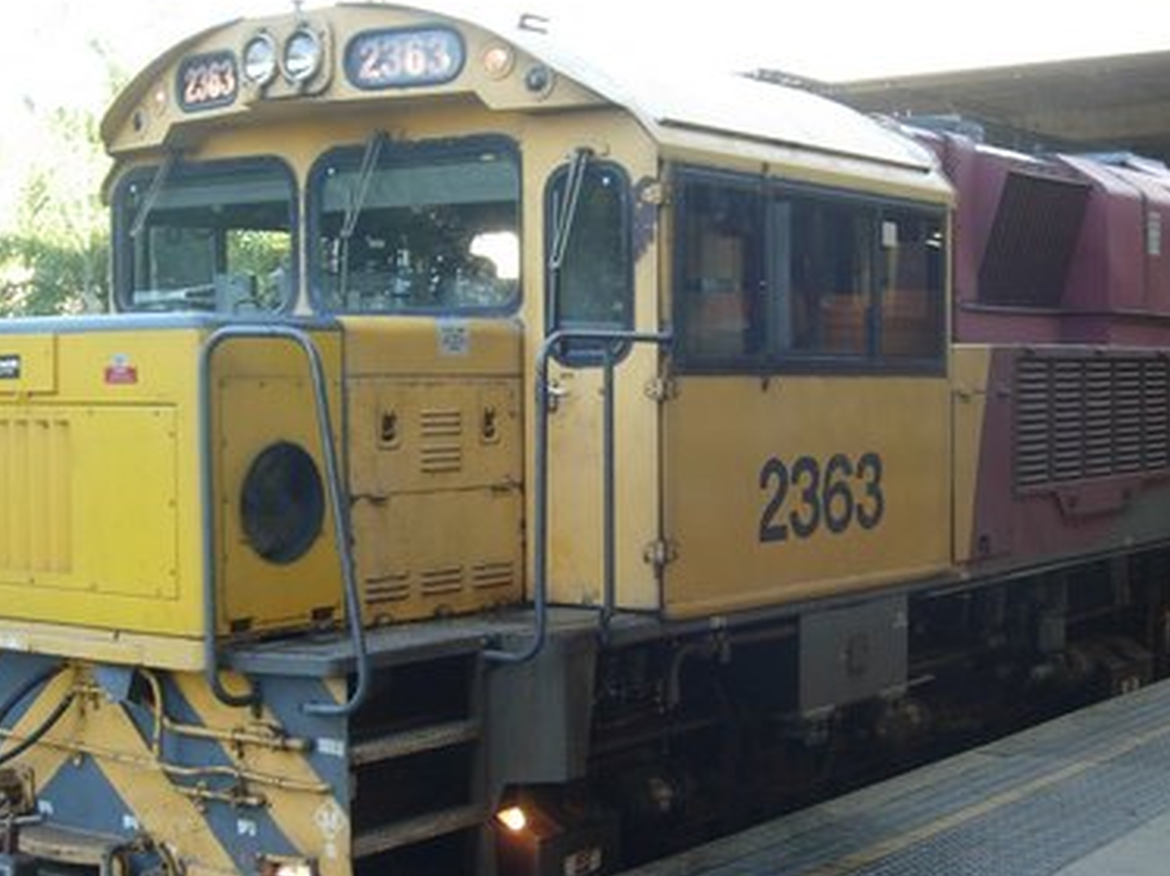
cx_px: 723
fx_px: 2060
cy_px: 507
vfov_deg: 24.0
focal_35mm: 61
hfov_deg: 31.6
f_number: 2.8
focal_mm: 7.8
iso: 79
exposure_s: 1/58.6
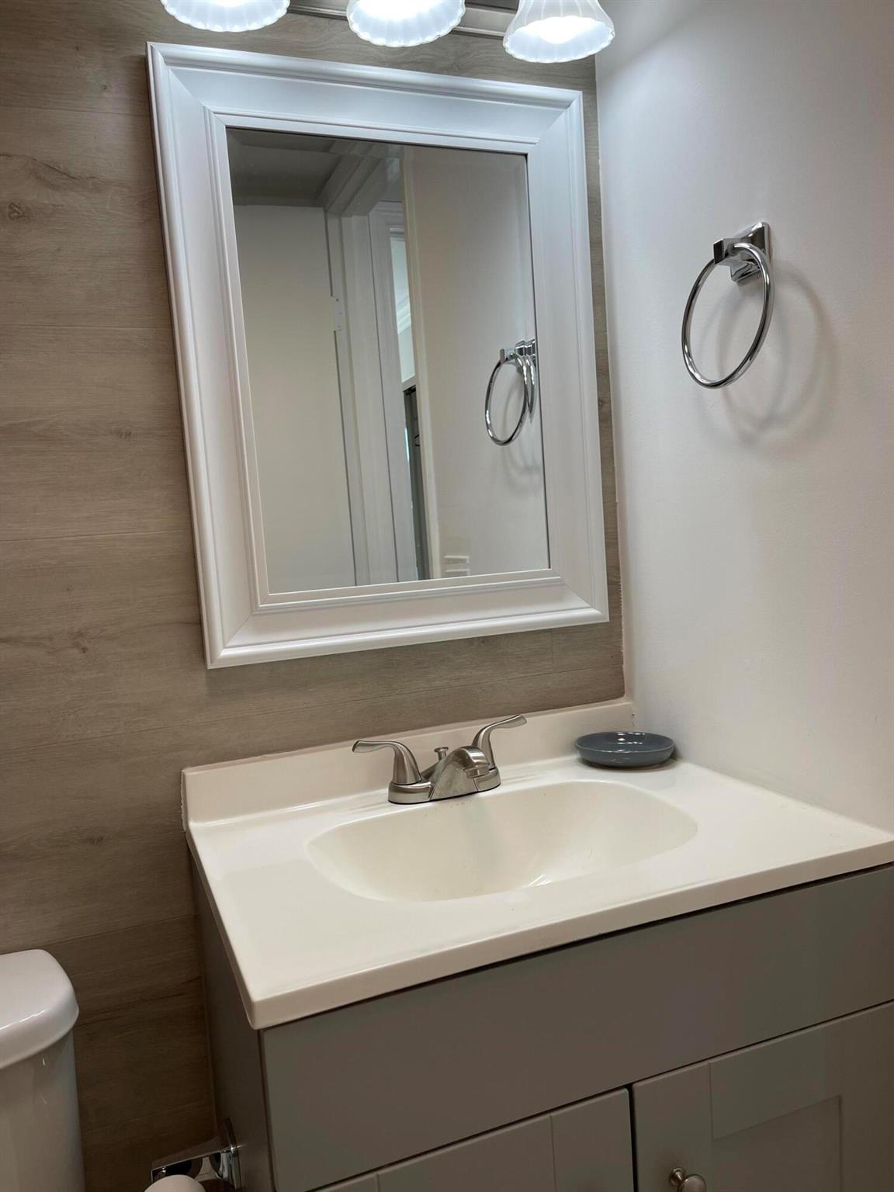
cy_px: 596
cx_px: 447
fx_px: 861
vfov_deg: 69.4
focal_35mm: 25
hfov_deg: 54.9
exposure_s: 1/187
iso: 32
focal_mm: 5.1
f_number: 1.6
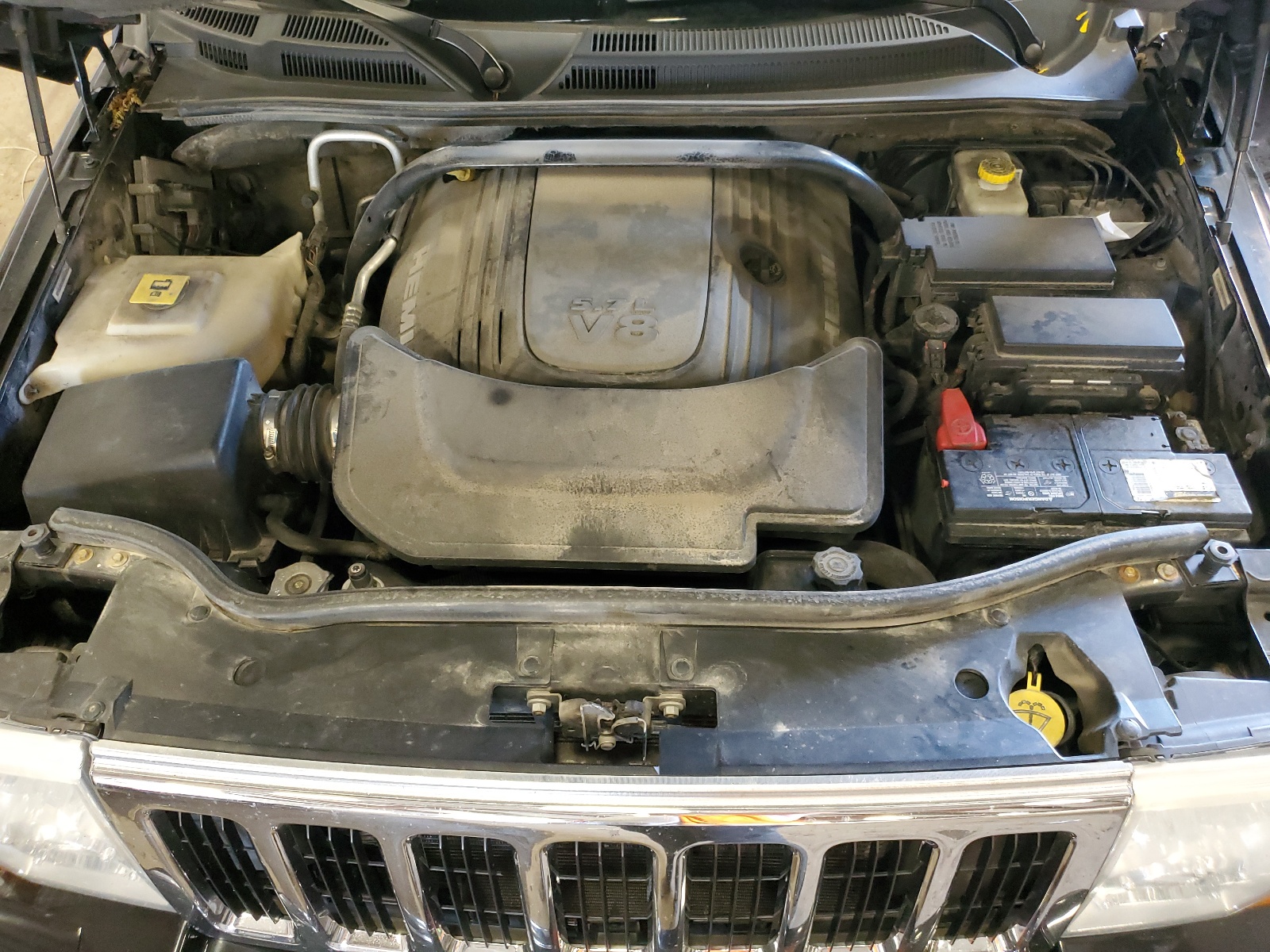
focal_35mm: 26
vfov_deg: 53.1
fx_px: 954
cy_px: 476
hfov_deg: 67.3
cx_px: 635
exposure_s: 1/40
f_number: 1.5
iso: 322
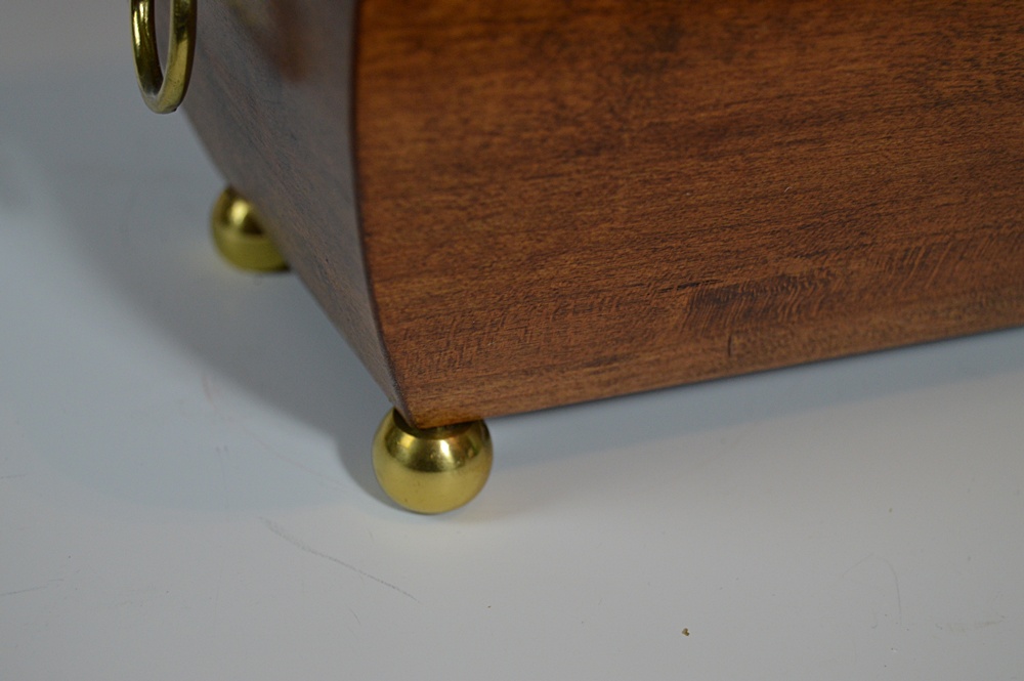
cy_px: 340
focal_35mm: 82
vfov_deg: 16.5
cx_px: 512
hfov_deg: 24.6
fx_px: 2345
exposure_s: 1/60
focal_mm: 55
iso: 720
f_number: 5.6
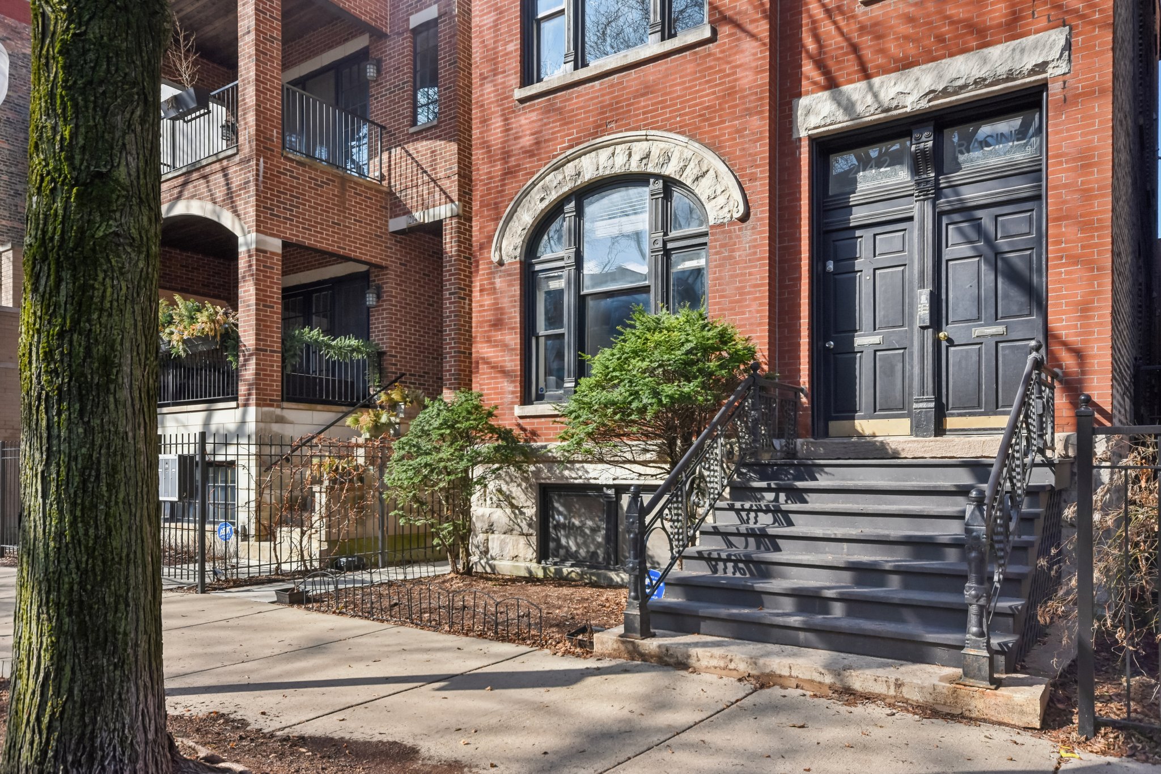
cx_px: 580
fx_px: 774
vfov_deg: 53.1
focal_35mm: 24
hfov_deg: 73.7
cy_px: 387
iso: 400
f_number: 8
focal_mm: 16
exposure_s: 1/400
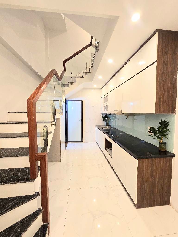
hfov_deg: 89.9
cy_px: 118
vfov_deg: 106.2
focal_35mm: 13
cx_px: 89
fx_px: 89
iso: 200
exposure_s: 1/50
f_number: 2.2
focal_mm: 2.2
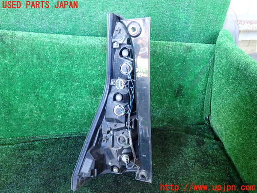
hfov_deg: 60.0
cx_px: 128
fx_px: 223
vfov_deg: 46.8
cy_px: 96
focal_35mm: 30
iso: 320
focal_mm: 5.4
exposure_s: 1/30
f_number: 2.3
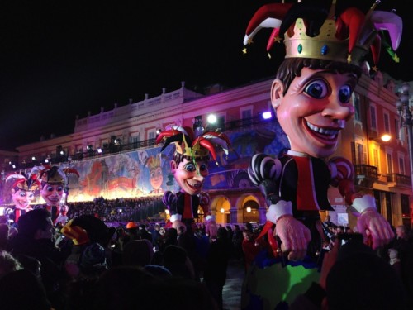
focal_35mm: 33
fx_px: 394
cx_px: 206
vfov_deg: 42.9
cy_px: 155
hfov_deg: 55.4
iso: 200
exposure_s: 1/30
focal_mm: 4.13
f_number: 2.4
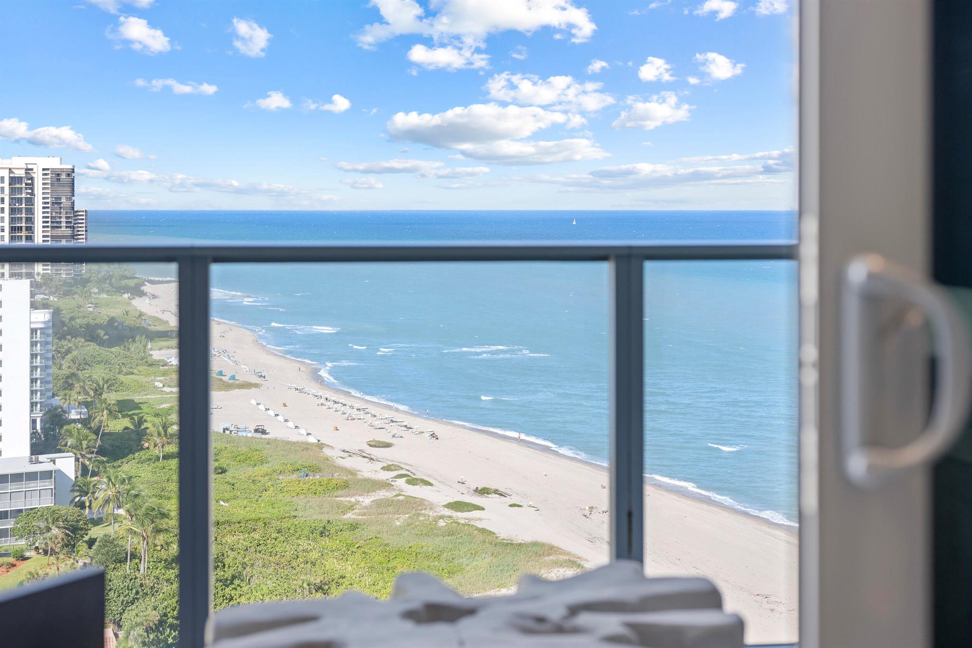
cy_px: 324
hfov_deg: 39.6
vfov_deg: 27.0
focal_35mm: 50
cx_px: 486
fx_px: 1350
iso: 125
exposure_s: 1/125
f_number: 3.5
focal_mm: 50
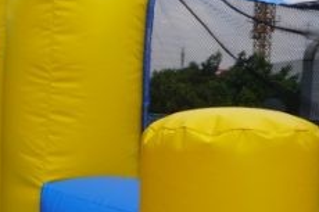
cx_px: -323
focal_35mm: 107
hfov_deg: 15.3
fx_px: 947
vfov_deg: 12.8
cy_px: 134
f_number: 10
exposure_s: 1/160
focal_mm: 16
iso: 100
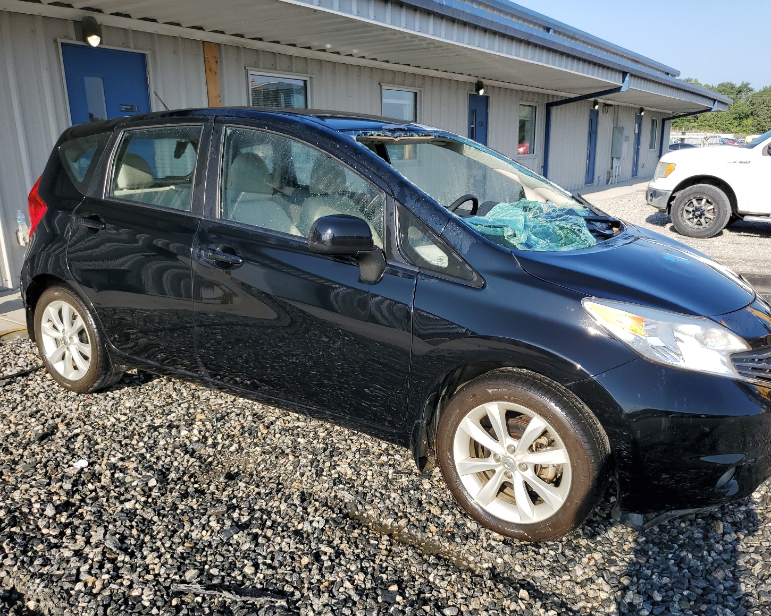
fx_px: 639
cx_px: 401
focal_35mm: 28
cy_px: 311
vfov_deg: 51.5
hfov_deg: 62.2
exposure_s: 1/2000
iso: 50
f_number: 1.5
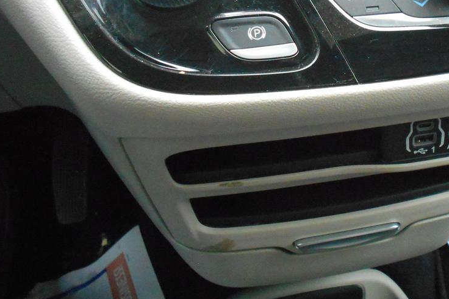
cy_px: 63
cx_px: 355
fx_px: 586
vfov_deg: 28.1
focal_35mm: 47
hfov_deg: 40.3
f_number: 3.2
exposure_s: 1/160
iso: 800
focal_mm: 4.6
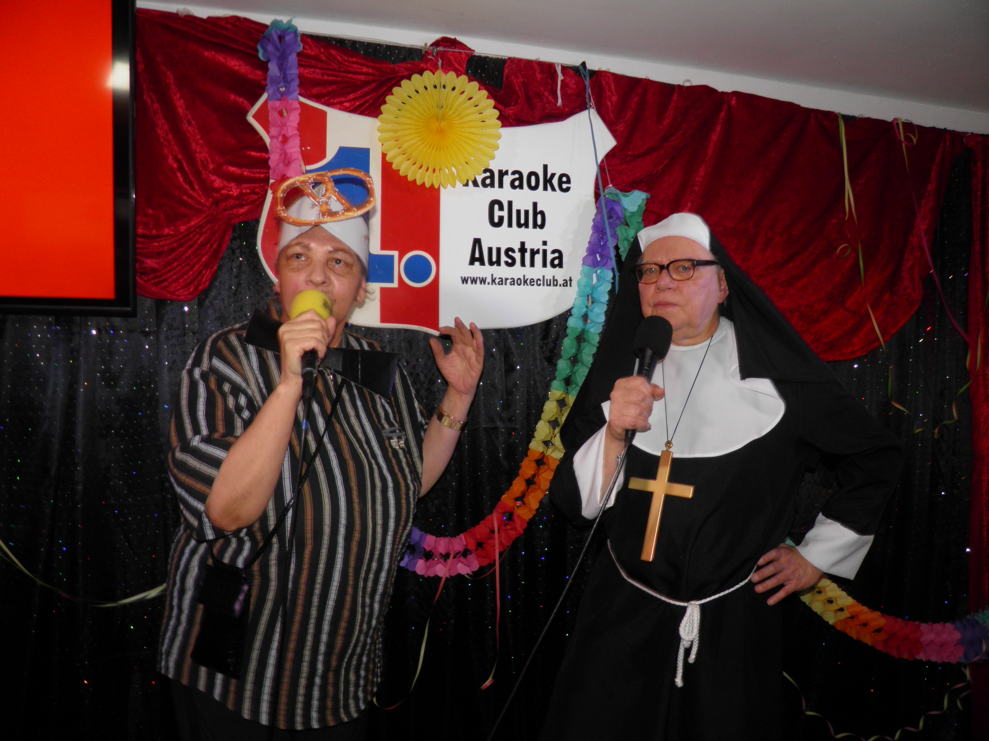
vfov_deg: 49.7
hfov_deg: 63.4
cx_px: 494
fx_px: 800
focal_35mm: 28
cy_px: 370
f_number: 2.8
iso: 100
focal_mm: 4.9
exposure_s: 1/30
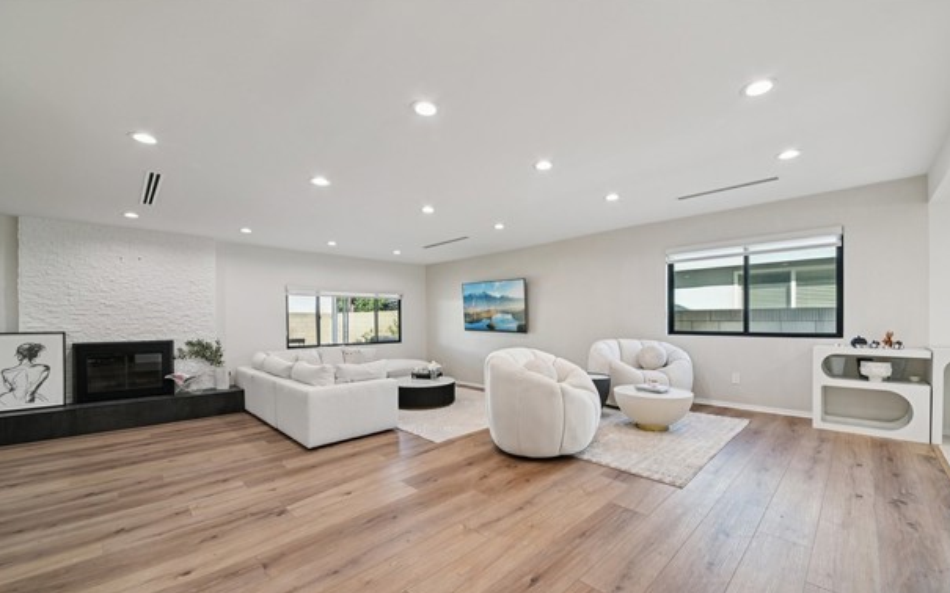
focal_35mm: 14
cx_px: 490
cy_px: 324
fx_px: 362
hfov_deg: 105.3
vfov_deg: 78.4
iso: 250
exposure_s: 1/13
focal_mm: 13
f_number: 8
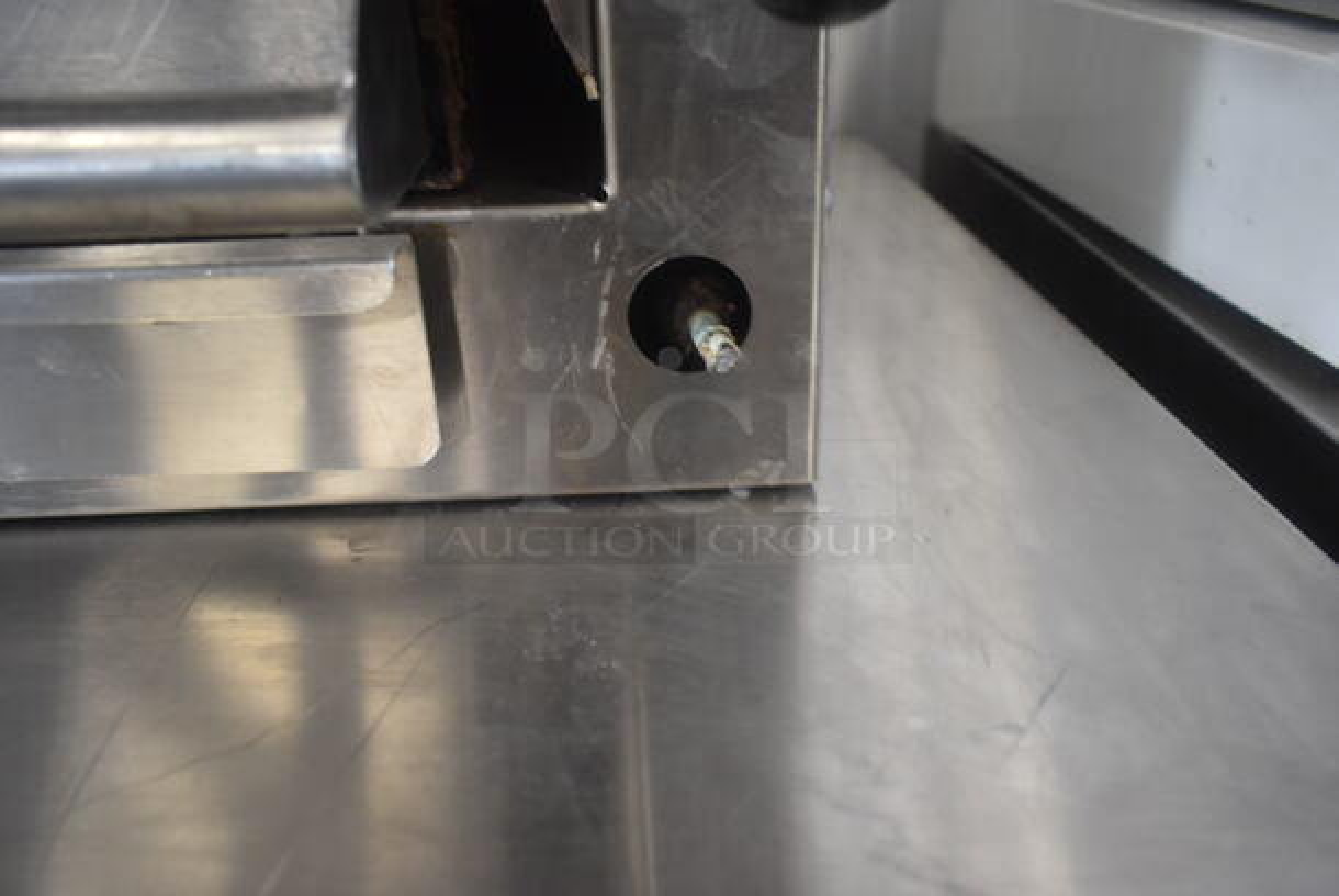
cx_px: 670
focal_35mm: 27
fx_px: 1005
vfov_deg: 48.0
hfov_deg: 67.3
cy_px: 448
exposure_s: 1/60
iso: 800
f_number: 4
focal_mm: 18
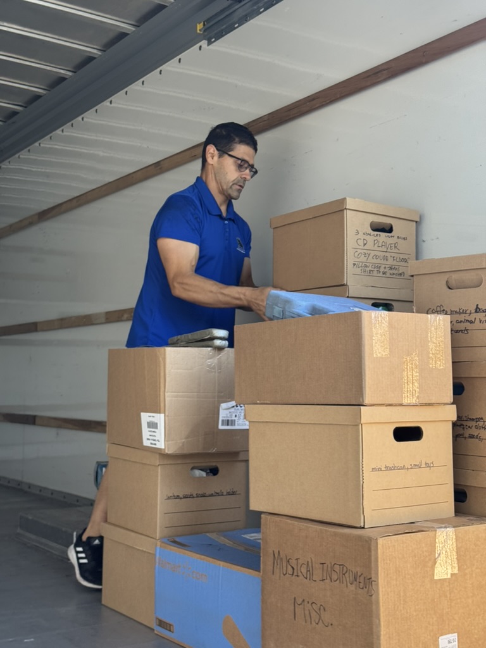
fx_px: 899
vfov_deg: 39.7
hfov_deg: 30.3
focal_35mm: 48
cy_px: 324
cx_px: 243
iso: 64
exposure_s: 1/121
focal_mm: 6.76
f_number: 1.78
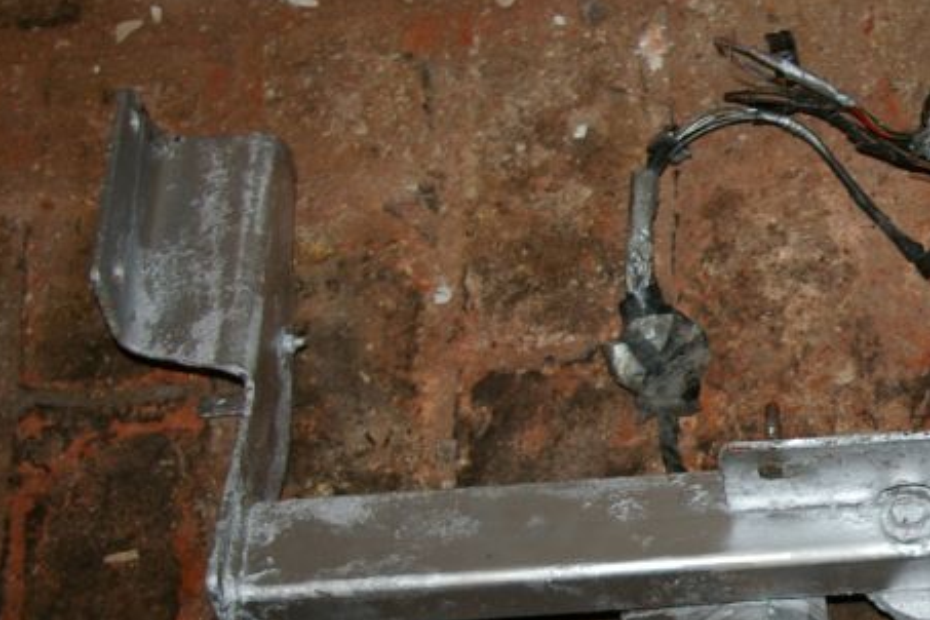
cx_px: 979
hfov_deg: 22.5
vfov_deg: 15.9
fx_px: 2221
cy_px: 399
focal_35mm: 86
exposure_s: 1/45
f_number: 4
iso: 200
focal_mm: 26
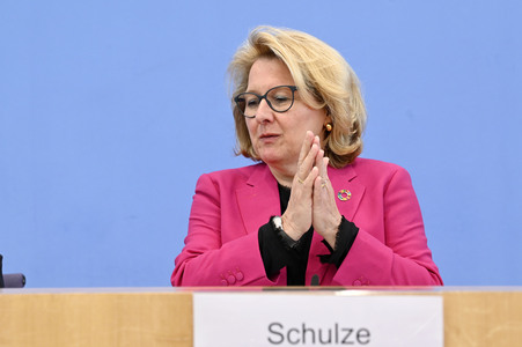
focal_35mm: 82
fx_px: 1188
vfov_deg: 16.6
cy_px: 174
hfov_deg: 24.8
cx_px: 261
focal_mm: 82
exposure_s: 1/400
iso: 2500
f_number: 5.6
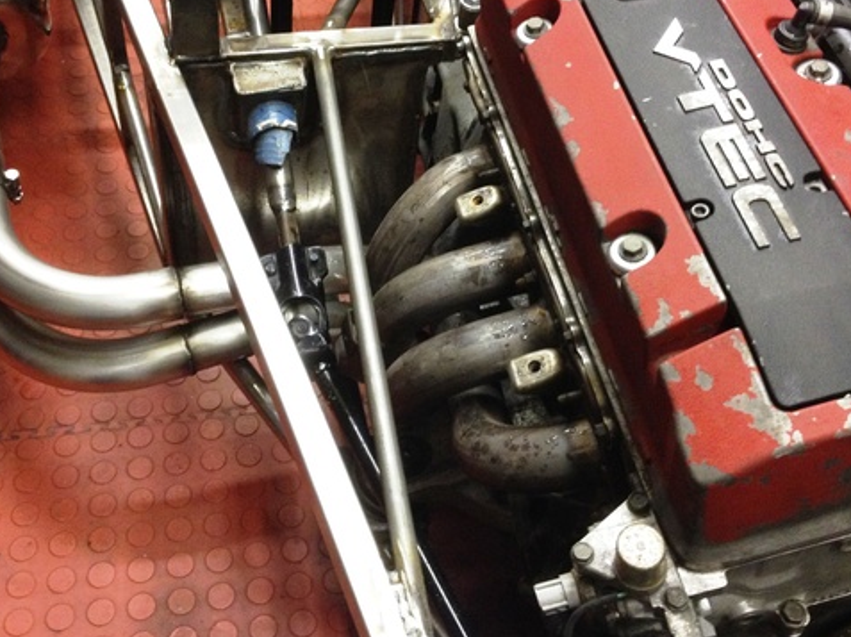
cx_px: 403
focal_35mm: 47
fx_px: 1155
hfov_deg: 40.4
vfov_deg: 30.7
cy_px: 241
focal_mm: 4.28
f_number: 2.4
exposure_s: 1/20
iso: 250
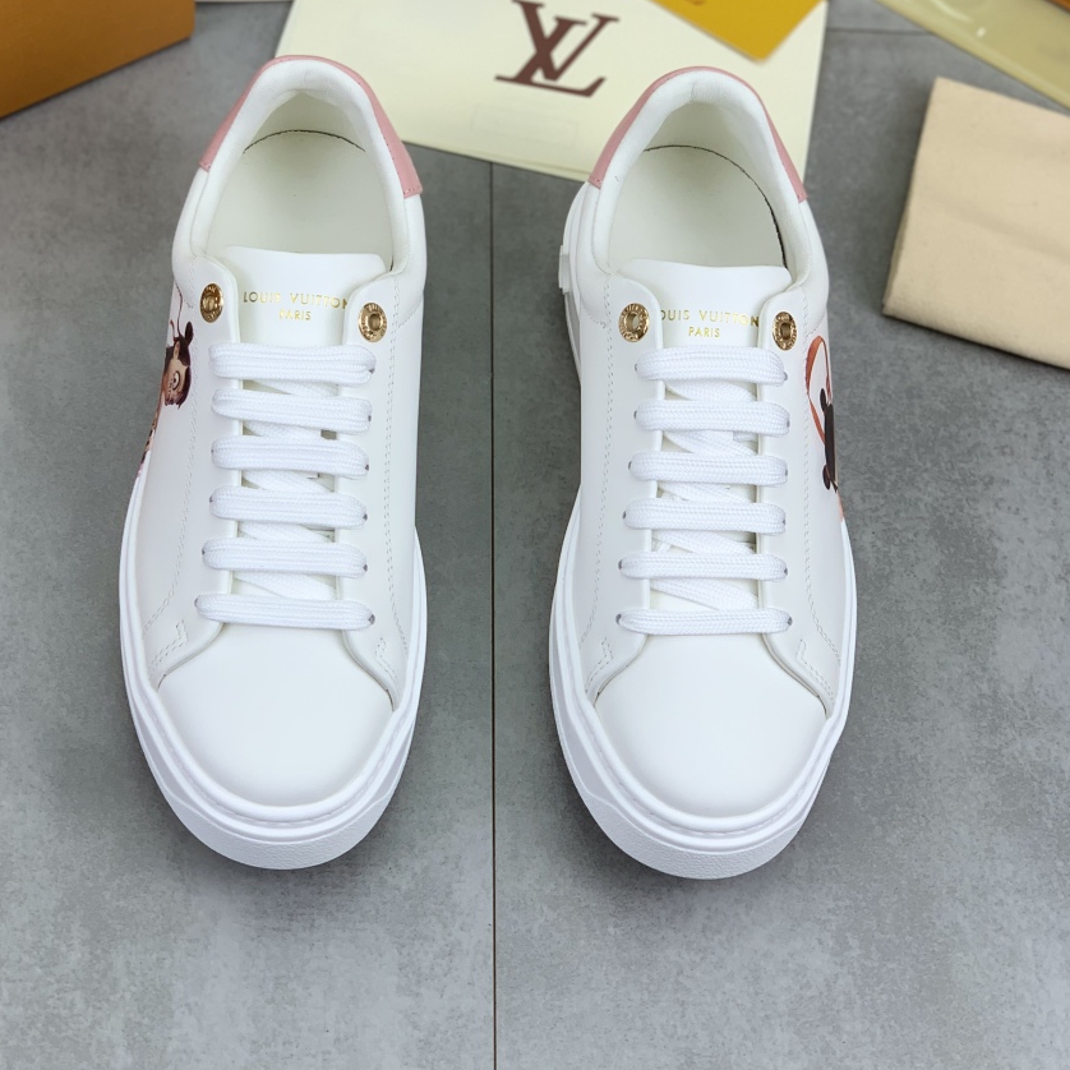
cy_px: 354
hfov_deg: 21.9
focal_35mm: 79
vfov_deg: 21.8
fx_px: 2763
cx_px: 409
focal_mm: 6
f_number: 2.4
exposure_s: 1/154
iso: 16
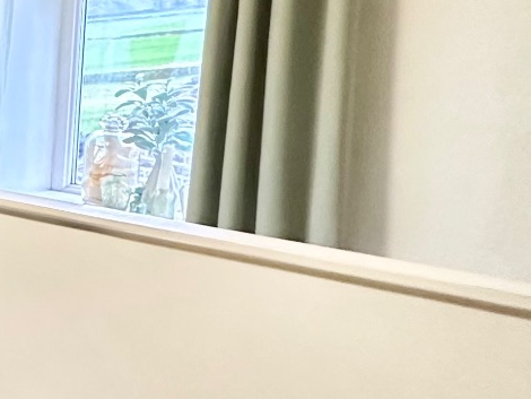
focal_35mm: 61
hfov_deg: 21.0
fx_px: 936
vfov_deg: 24.0
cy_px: 155
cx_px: -436
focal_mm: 2.22
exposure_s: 1/50
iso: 400
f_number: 2.2
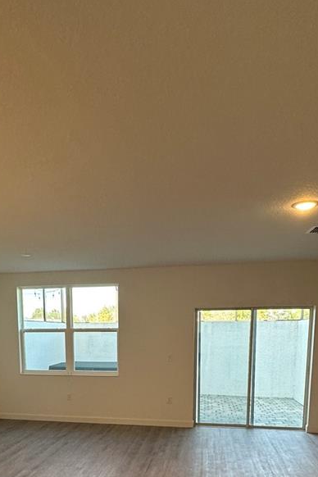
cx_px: 121
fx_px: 397
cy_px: 385
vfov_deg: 57.1
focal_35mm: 30
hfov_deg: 43.3
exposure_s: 1/120
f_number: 2.2
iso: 200
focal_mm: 2.22
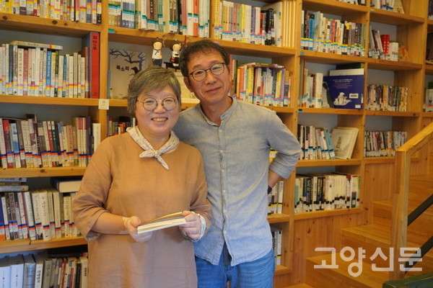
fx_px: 433
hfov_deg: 53.1
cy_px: 144
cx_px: 216
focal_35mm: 36
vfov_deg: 36.9
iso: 2500
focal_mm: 24
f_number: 4.5
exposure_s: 1/160
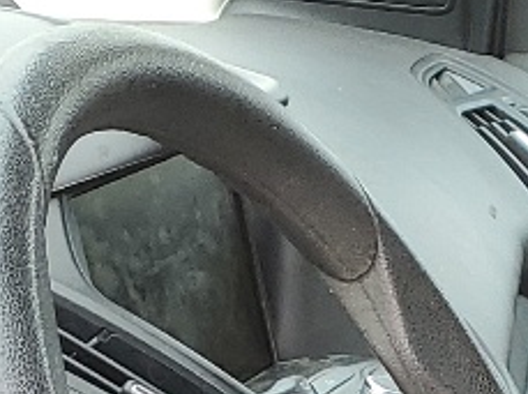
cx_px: 802
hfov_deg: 10.5
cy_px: 1249
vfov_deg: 7.1
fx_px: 2772
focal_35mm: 182
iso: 50
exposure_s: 1/333
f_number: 1.5
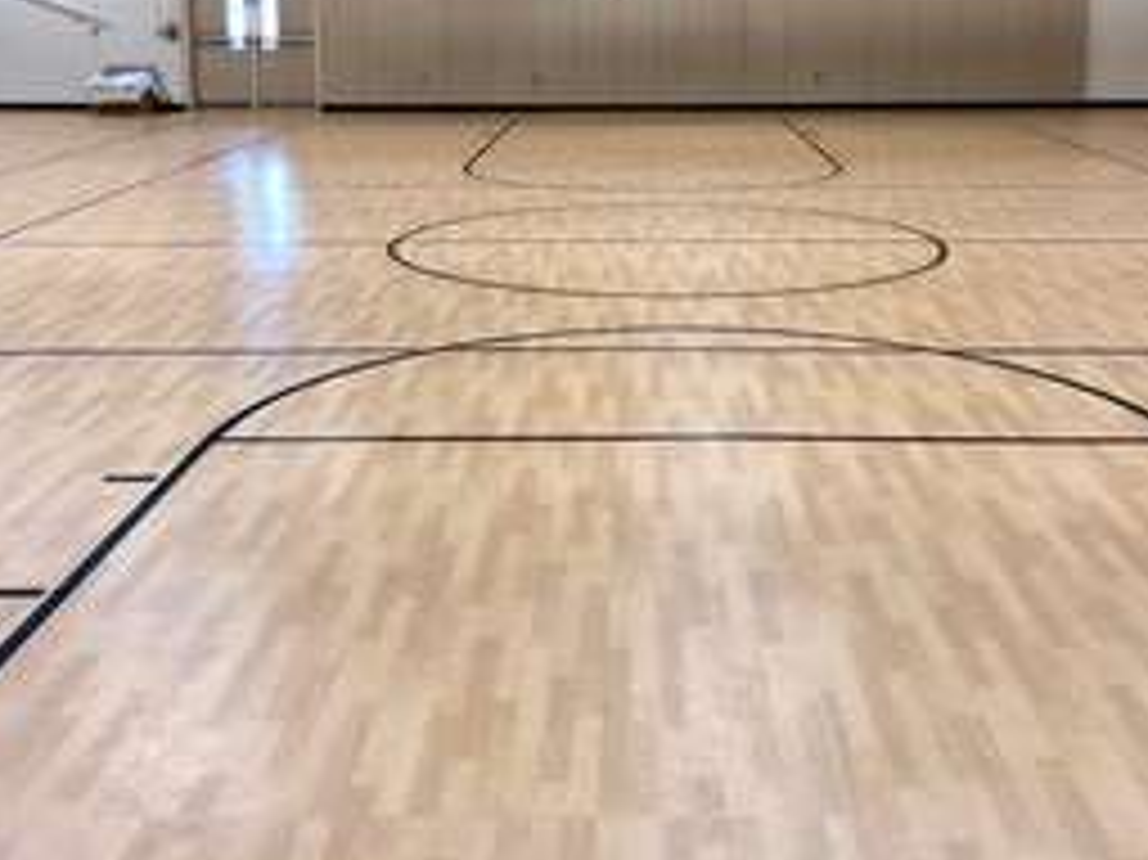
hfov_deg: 42.9
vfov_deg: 32.2
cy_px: 207
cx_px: 639
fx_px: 1459
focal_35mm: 44
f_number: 1.8
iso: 40
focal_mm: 4
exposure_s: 1/30
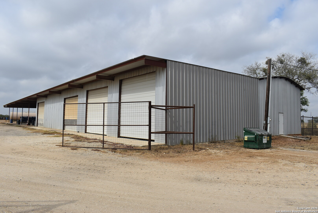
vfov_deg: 48.0
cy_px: 106
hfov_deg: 67.3
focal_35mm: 27
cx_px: 159
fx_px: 239
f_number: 9
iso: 100
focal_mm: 18
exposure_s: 1/320
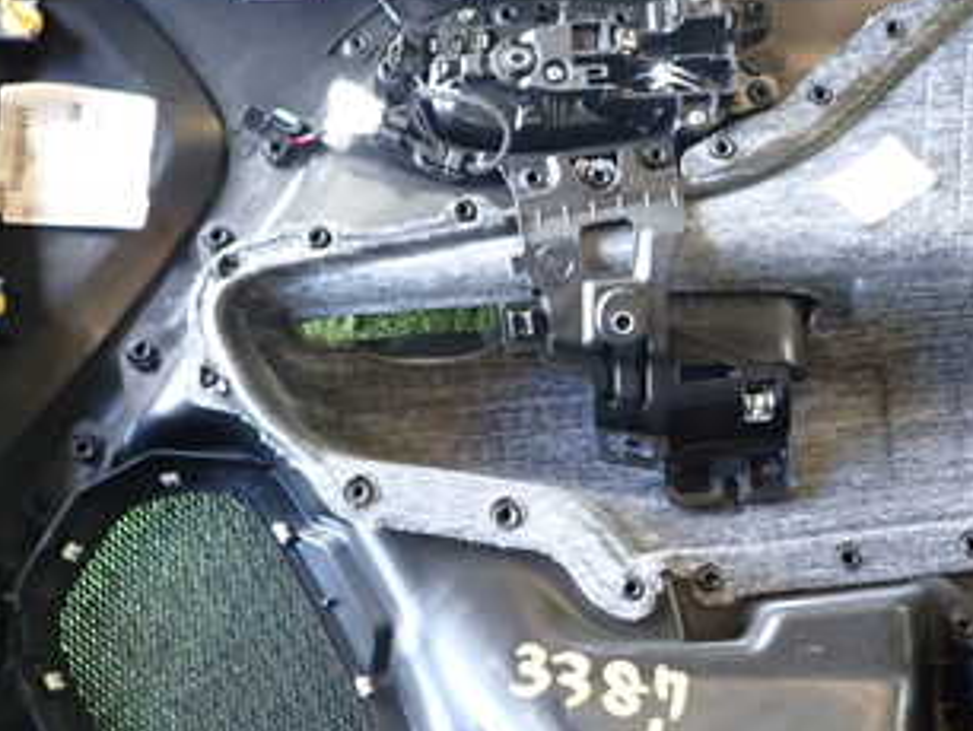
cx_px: 620
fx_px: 1378
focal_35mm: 49
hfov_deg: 38.6
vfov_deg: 29.7
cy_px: 413
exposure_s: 1/30
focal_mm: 4.5
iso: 320
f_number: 2
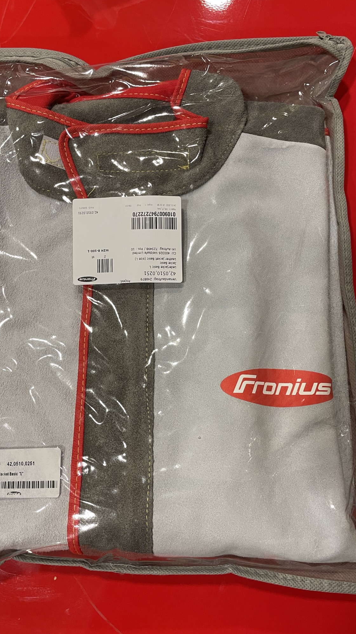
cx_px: 158
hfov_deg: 40.1
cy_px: 321
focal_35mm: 29
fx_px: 487
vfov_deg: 66.1
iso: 80
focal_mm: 4.2
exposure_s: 1/50
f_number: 1.6
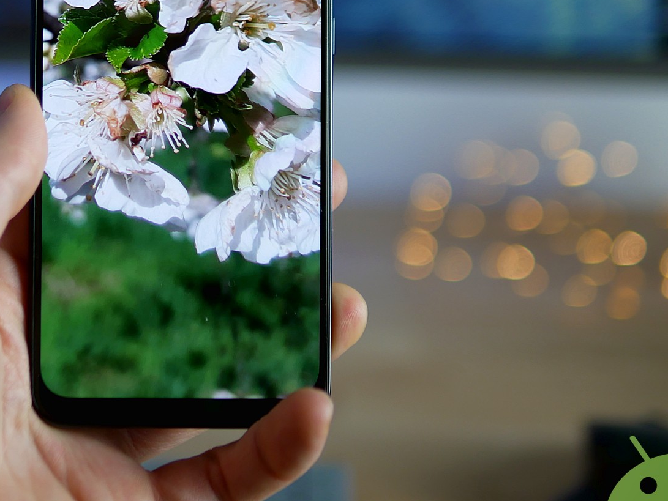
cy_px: 119
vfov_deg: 16.7
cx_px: 179
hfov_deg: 22.1
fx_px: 1699
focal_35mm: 88
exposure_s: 1/125
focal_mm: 25
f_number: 1.4
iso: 200
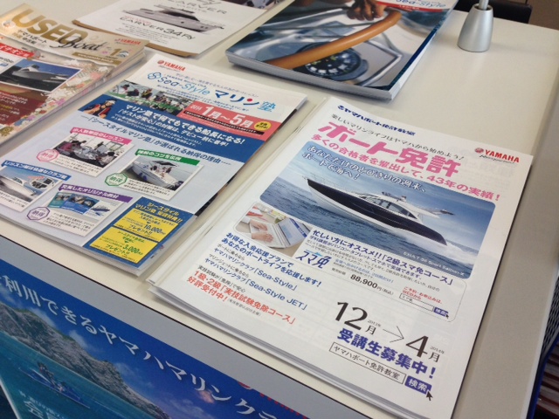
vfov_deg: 42.9
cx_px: 280
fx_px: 533
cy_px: 210
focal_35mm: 33
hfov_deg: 55.4
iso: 80
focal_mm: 4.12
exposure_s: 1/120
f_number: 2.4
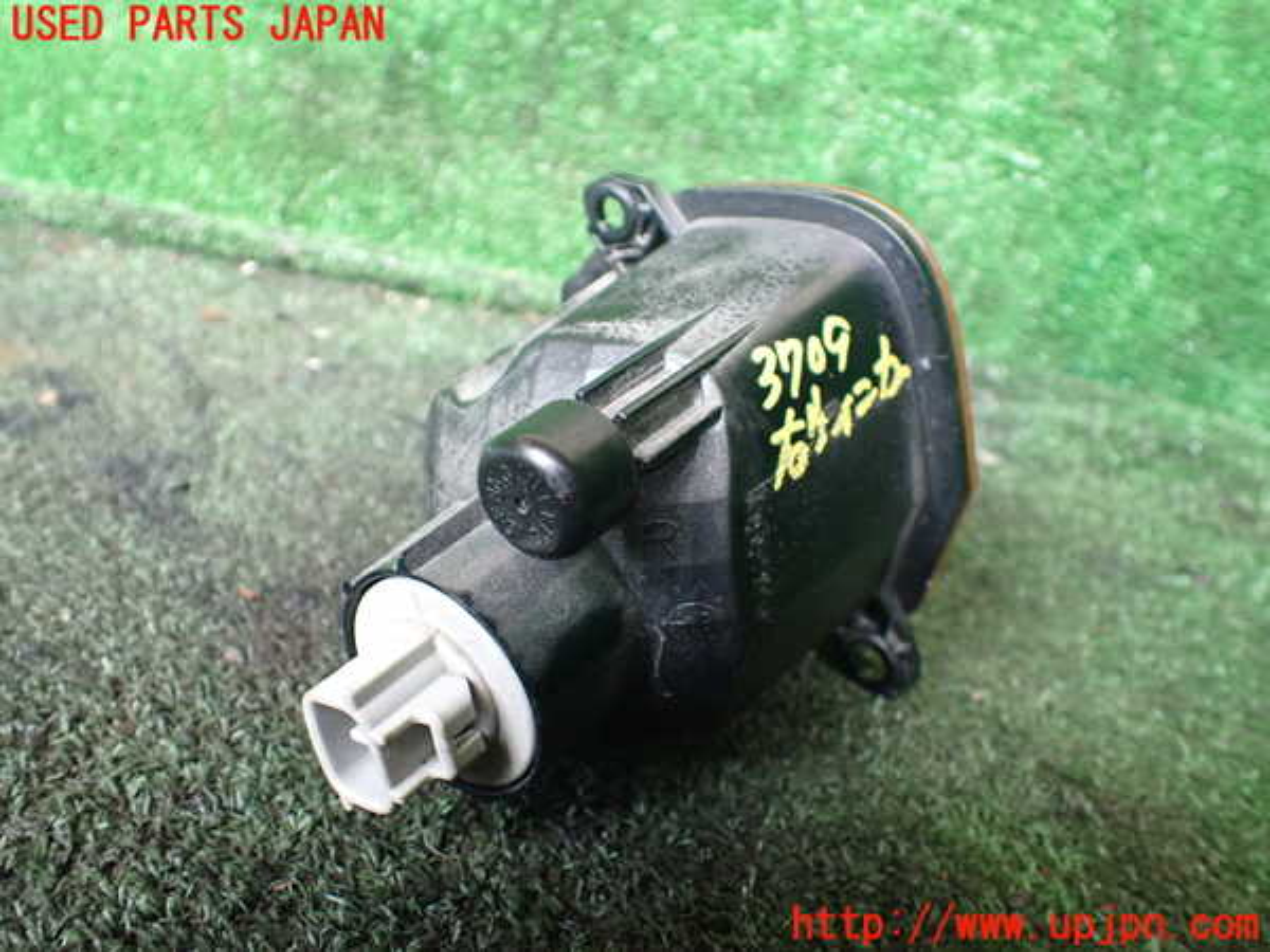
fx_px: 1101
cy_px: 476
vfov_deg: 46.8
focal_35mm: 30
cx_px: 635
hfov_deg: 60.0
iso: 800
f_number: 2.3
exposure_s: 1/125
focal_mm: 5.4
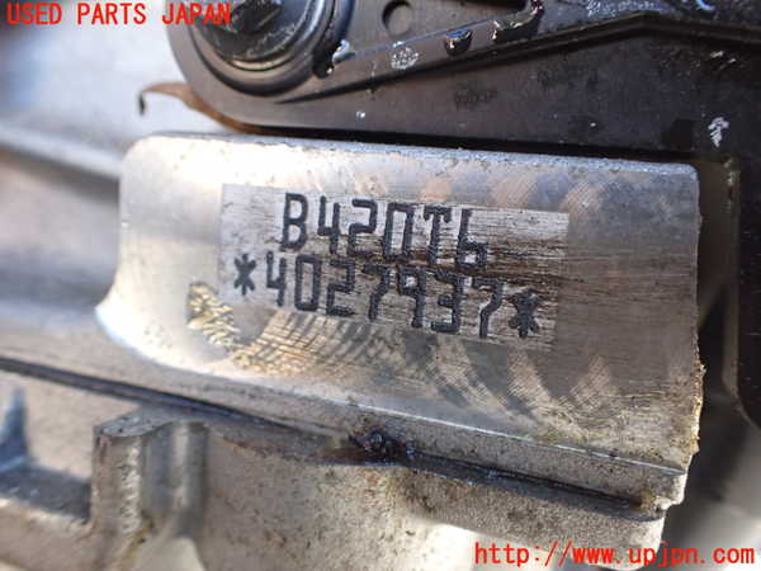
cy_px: 286
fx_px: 660
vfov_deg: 46.8
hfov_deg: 60.0
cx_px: 380
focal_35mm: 30
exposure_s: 1/125
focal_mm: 5.4
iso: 640
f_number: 2.3
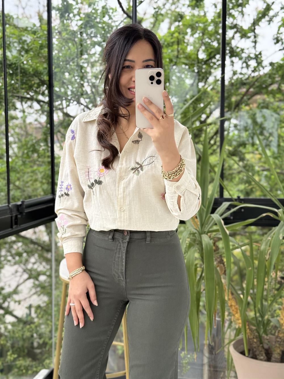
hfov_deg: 30.3
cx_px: 142
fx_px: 525
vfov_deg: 39.7
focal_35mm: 48
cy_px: 190
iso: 100
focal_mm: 6.76
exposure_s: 1/434
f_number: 1.78
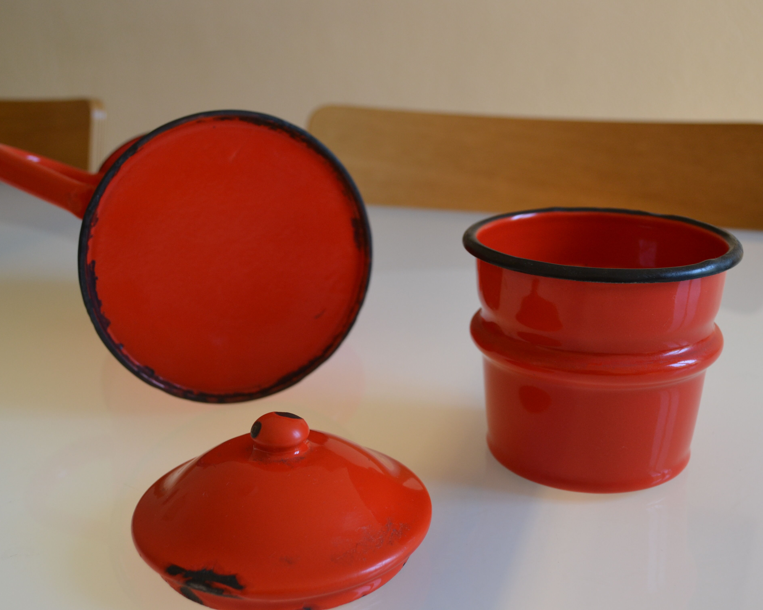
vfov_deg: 36.5
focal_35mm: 41
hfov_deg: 44.8
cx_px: 403
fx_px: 926
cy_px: 302
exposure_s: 1/125
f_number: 5.6
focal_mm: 24
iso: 400
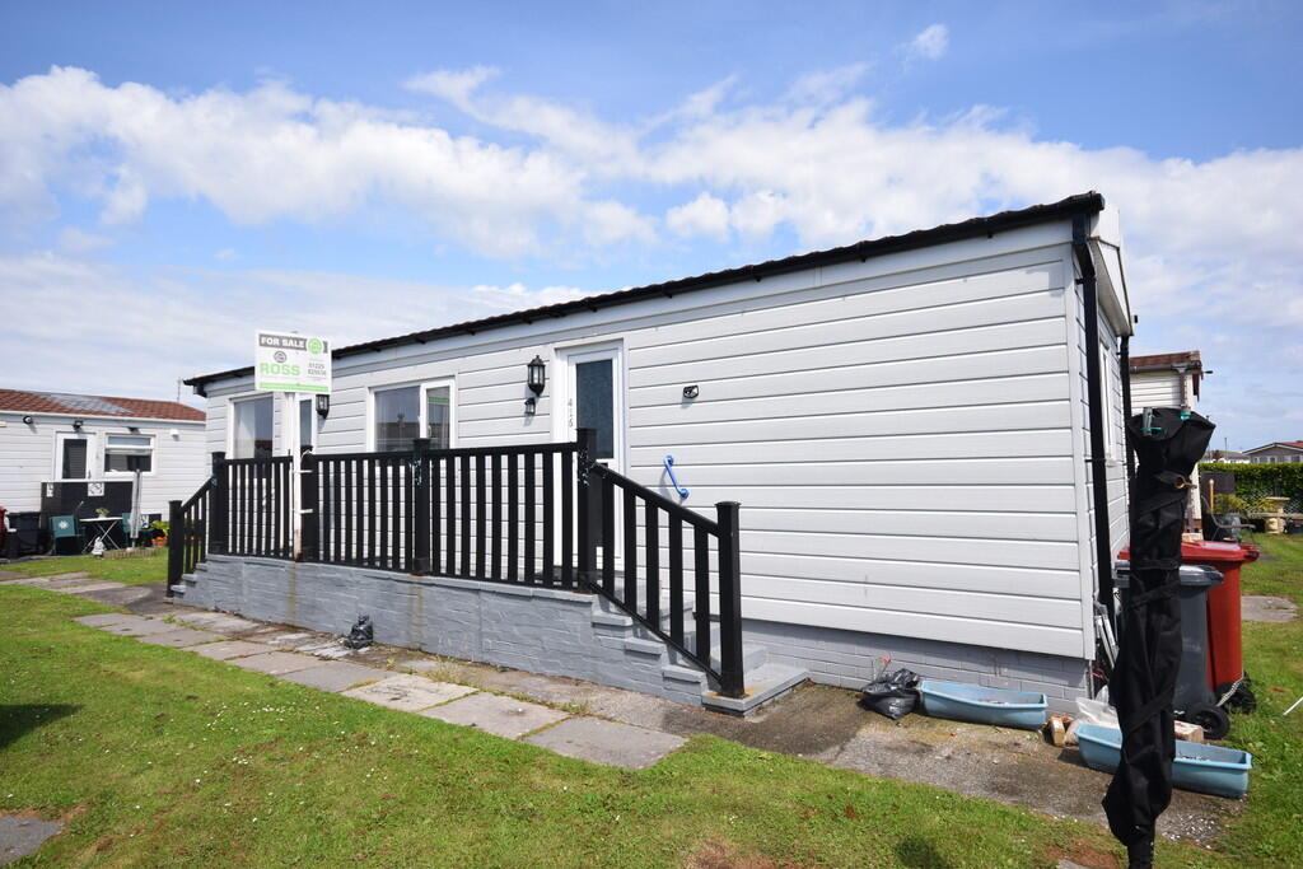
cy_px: 434
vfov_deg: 63.2
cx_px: 652
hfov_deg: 85.4
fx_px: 706
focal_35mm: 20
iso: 200
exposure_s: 1/400
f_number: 10
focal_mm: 13
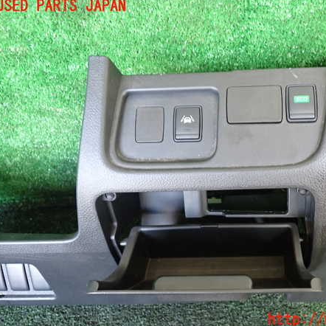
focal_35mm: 36
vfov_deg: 46.0
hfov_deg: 45.5
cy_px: 163
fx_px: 384
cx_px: 213
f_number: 2.3
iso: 400
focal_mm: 5.4
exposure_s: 1/30
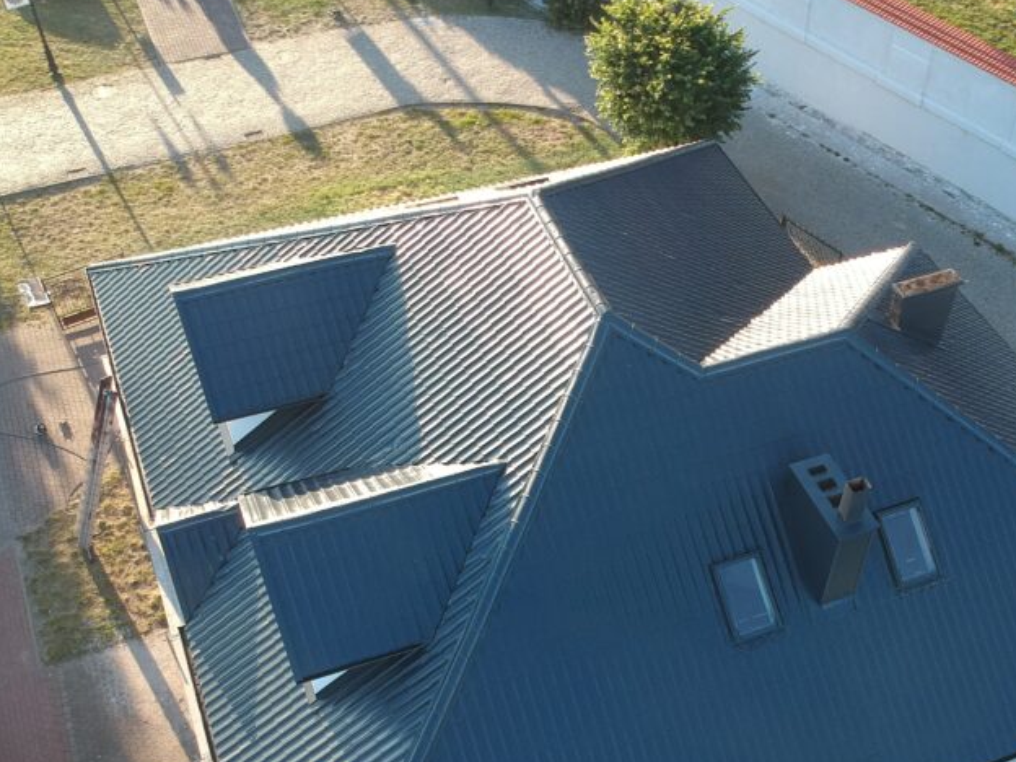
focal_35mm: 41
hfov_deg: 45.3
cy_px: 547
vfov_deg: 34.6
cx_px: 648
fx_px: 1203
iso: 100
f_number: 2.6
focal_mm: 4.49
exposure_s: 1/120
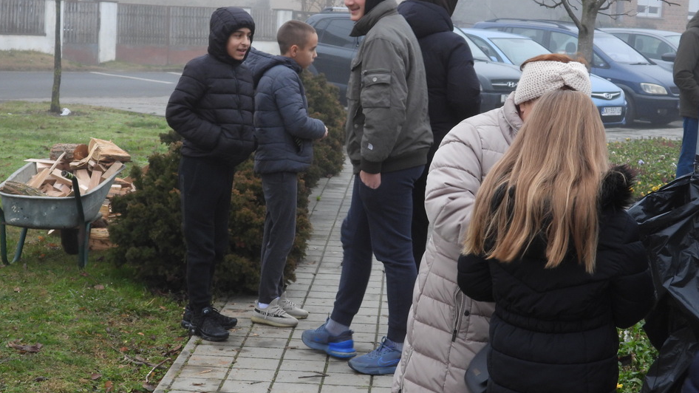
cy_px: 201
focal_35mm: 76
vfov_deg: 15.9
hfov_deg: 27.9
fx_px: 1409
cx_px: 316
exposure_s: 1/30
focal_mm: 9.8
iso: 140
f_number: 3.5
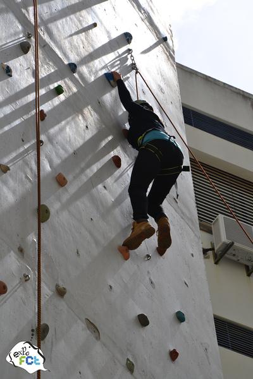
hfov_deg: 11.4
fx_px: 1265
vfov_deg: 17.1
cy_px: 190
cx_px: 126
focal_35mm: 120
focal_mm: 80
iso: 100
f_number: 9
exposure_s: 1/320
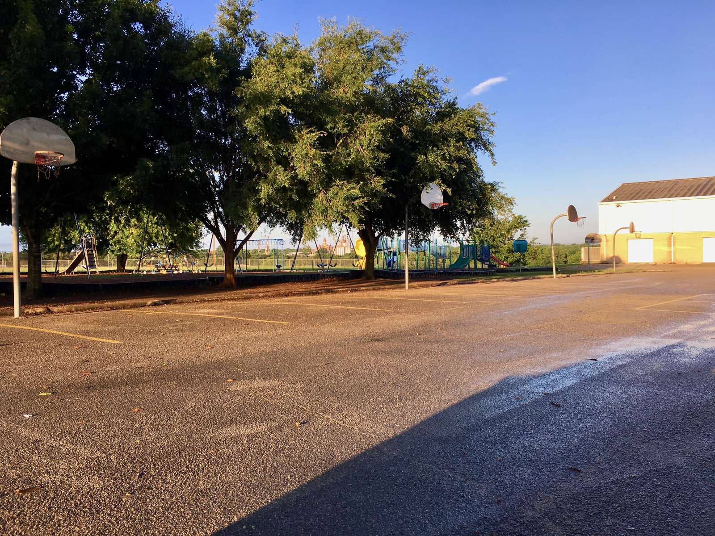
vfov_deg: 48.2
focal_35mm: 29
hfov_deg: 61.7
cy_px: 268
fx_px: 599
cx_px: 358
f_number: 2.2
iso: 25
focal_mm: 4.15
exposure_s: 1/509
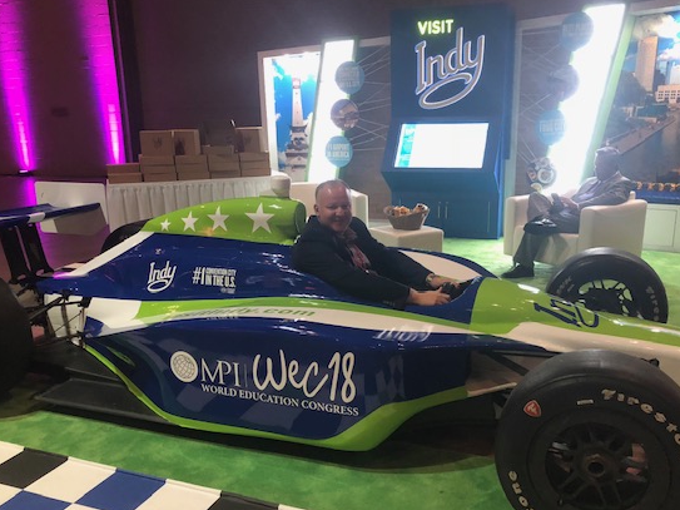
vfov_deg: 42.8
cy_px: 292
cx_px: 344
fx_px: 648
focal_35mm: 33
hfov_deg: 55.4
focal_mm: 4
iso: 100
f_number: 1.8
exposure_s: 1/15
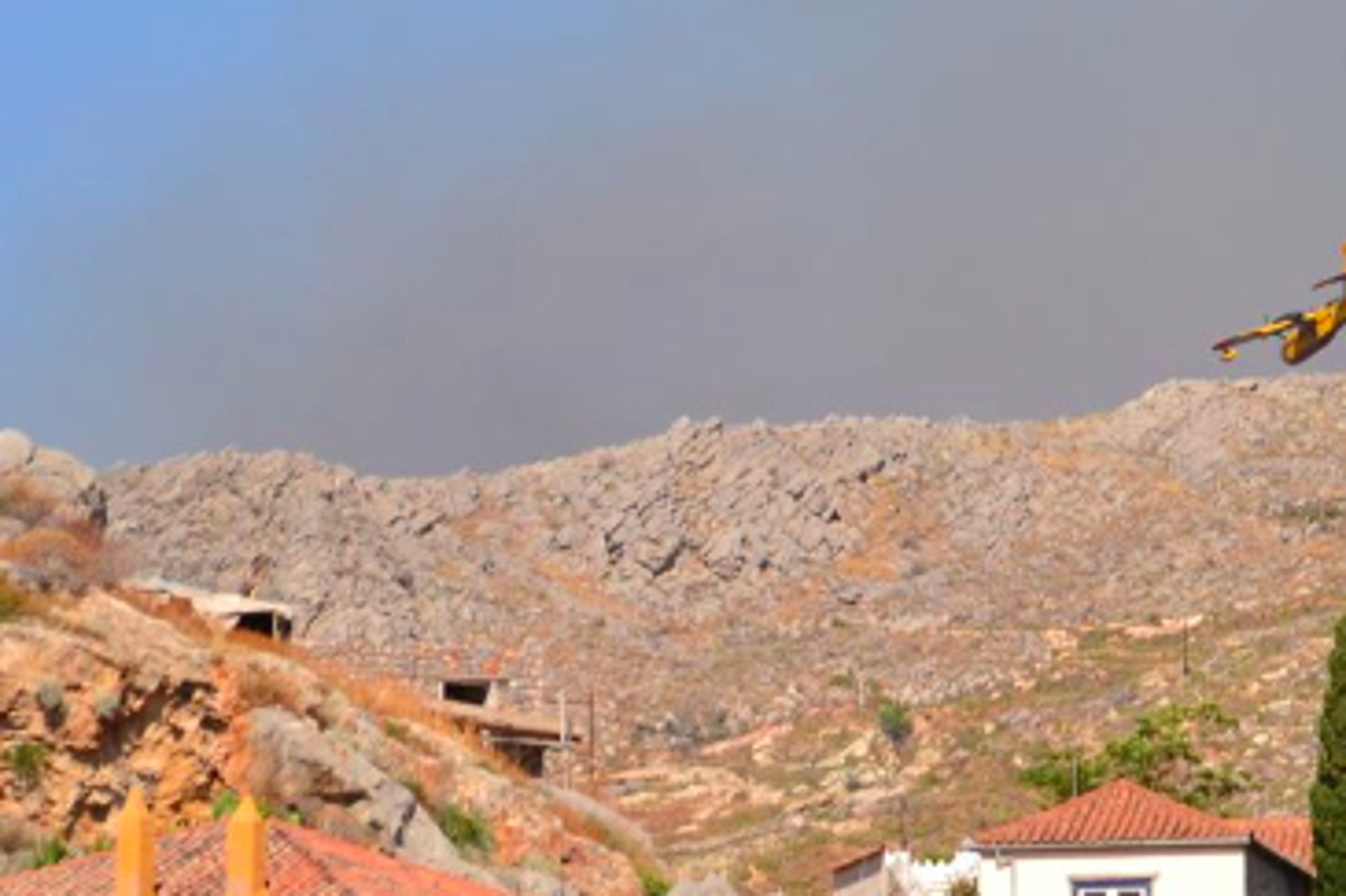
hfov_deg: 4.3
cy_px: 260
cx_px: 1328
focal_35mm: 476
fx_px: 17792
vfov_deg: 2.9
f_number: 11
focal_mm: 145
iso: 280
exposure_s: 1/500
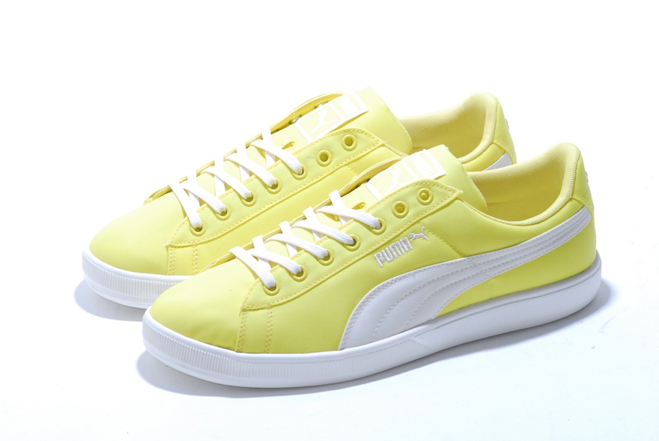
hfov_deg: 16.1
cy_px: 220
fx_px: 2337
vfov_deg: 10.8
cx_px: 330
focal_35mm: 128
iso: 640
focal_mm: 85
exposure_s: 1/160
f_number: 11
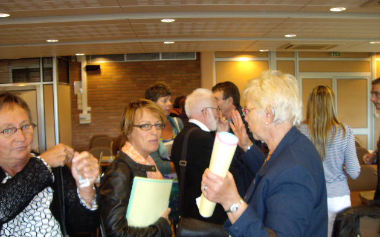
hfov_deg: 48.2
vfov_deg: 31.2
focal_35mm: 41
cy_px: 134
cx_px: 192
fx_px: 425
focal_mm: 6.2
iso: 200
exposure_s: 1/40
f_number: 2.7
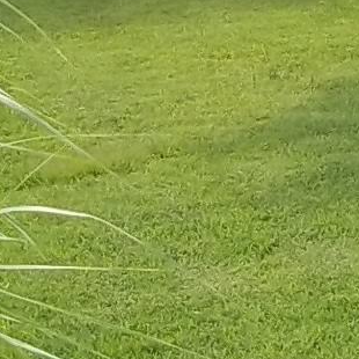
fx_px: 2464
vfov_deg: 8.2
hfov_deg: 8.1
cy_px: -189
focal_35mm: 210
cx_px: 622
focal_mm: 6.5
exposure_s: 1/400
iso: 80
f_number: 3.1
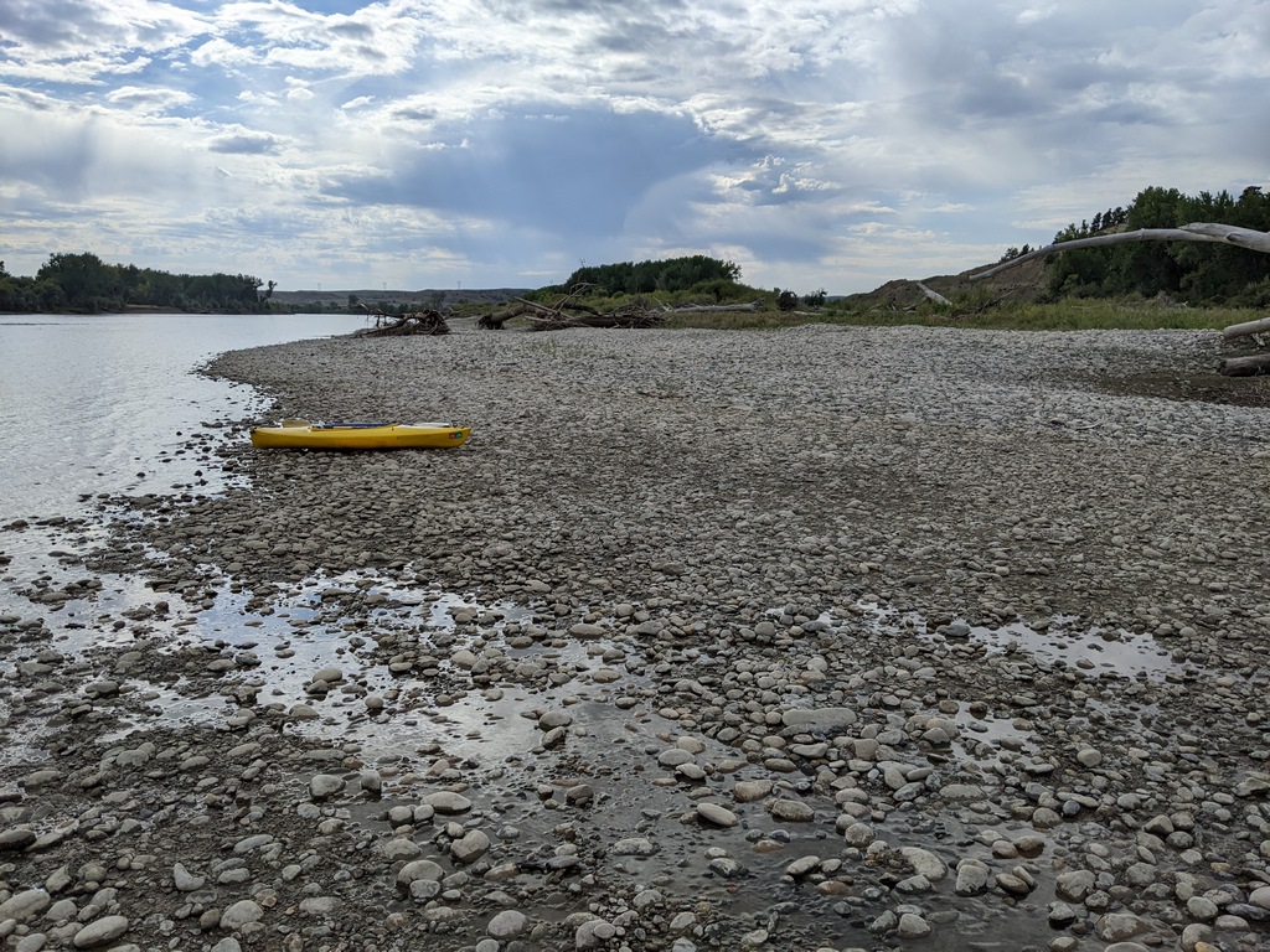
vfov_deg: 51.4
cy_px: 476
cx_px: 635
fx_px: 991
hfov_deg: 65.3
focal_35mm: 27
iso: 52
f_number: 1.8
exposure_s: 1/7812
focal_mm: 4.44
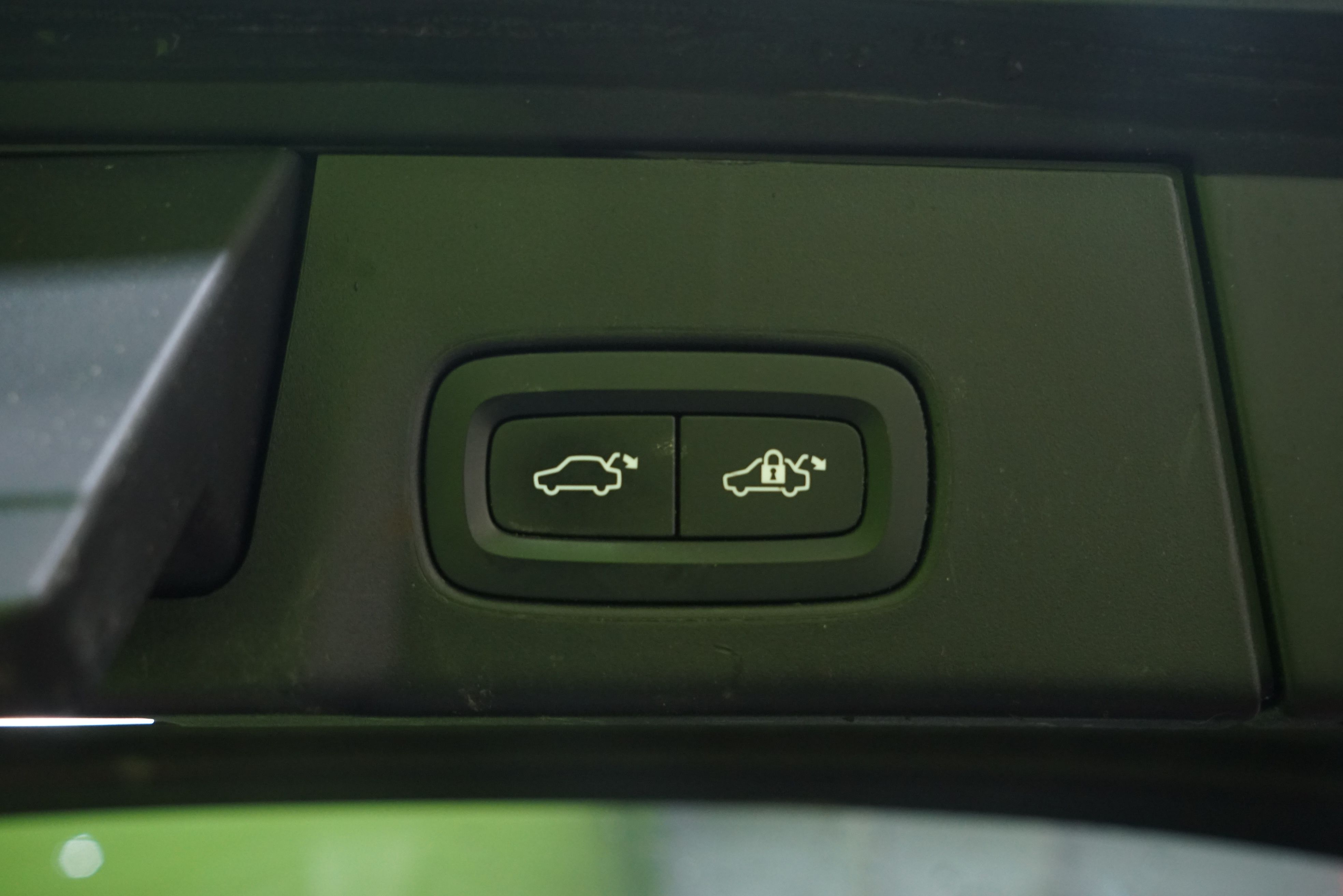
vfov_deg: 32.6
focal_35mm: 41
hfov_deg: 47.4
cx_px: 672
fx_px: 1529
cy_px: 448
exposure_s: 1/25
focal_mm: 41
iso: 2500
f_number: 5.6
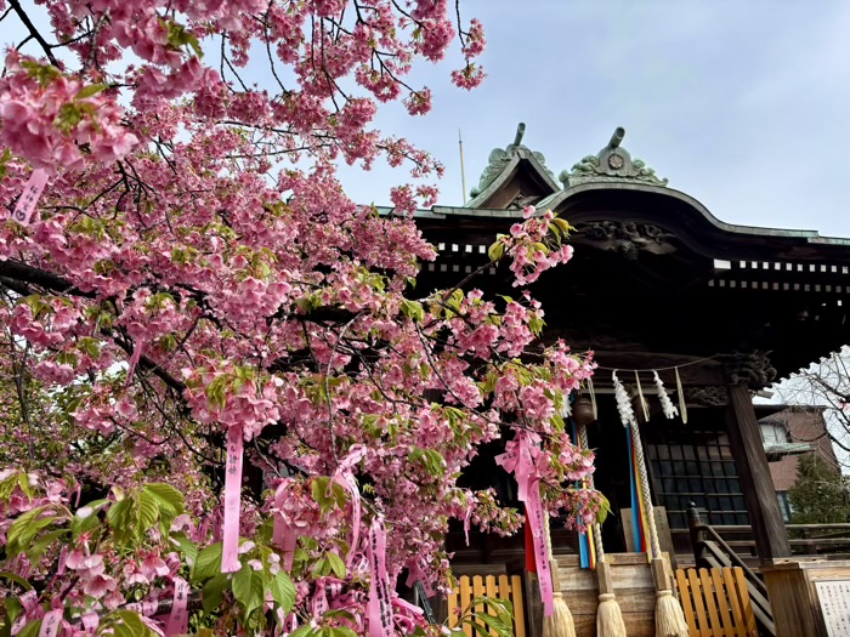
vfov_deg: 53.1
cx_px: 425
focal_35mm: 26
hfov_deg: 67.3
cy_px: 318
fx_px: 638
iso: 50
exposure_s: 1/2151
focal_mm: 5.96
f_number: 1.6
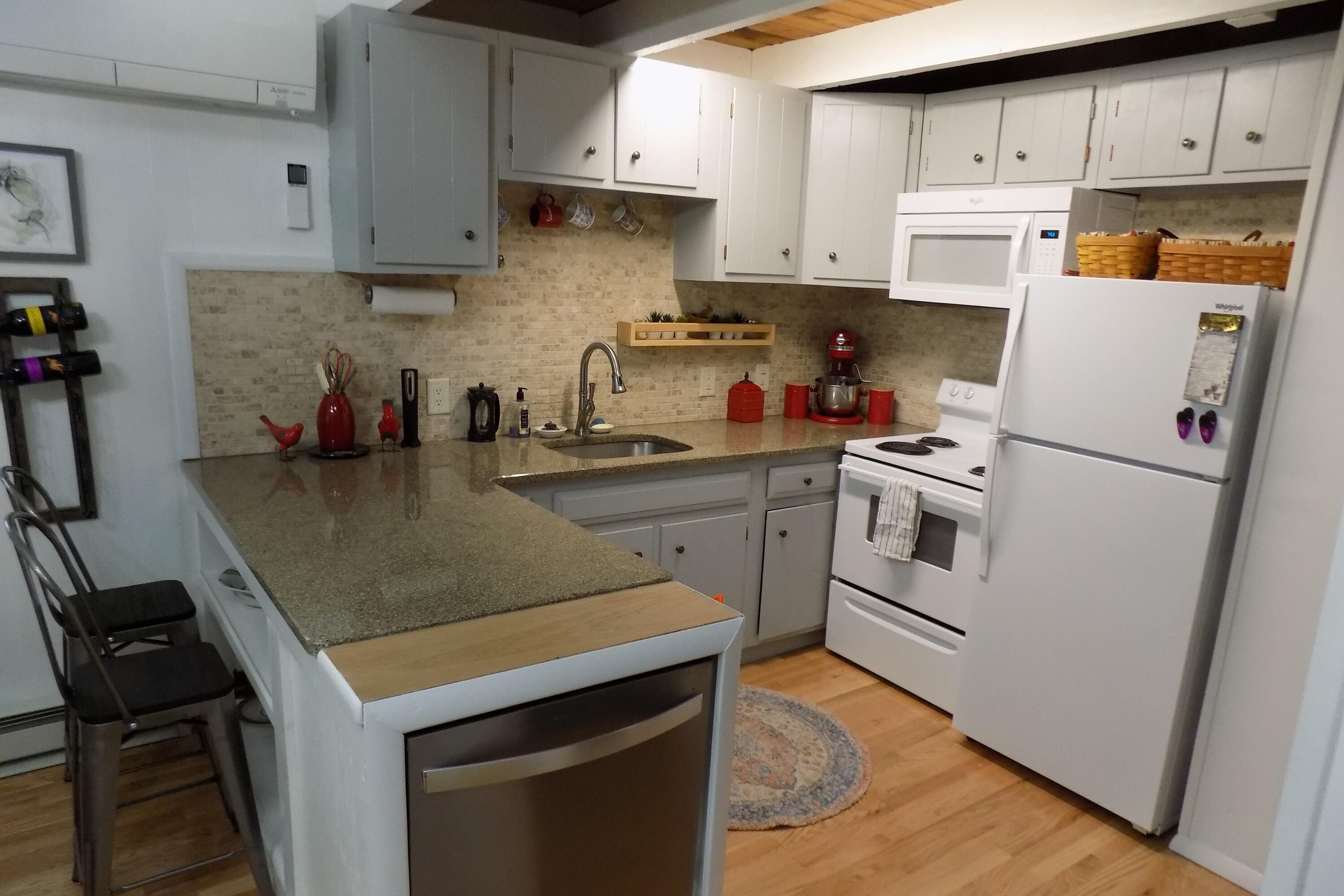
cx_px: 670
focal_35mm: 24
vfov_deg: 53.1
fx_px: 896
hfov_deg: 73.7
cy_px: 484
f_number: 3.1
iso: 200
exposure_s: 1/30
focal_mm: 4
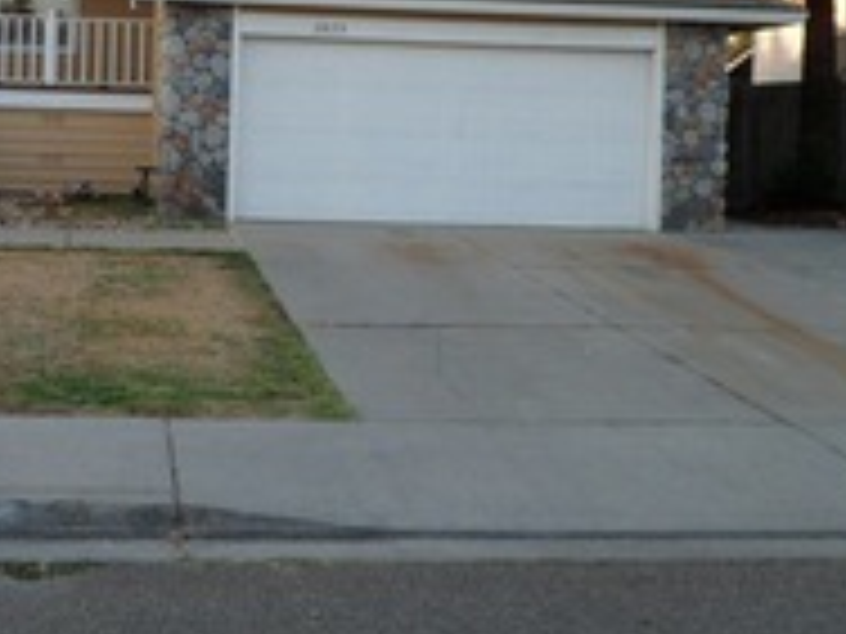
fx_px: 1393
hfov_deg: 32.9
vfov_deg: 25.2
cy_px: 112
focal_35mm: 57
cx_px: 176
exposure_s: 1/125
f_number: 3.5
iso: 80
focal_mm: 5.3
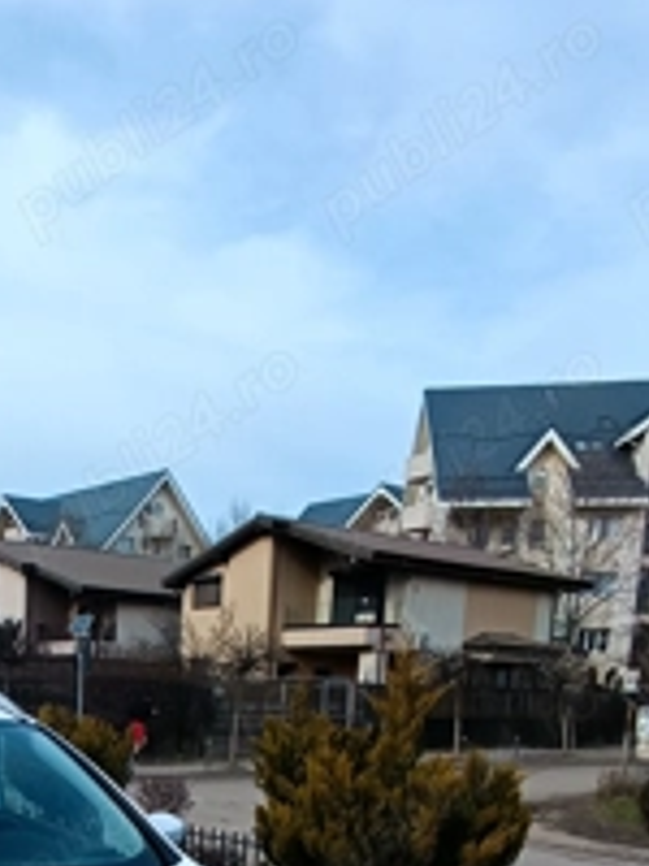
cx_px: 4
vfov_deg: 47.6
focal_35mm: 32
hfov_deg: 39.2
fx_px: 800
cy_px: 857
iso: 51
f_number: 2.2
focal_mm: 1.65
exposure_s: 1/759
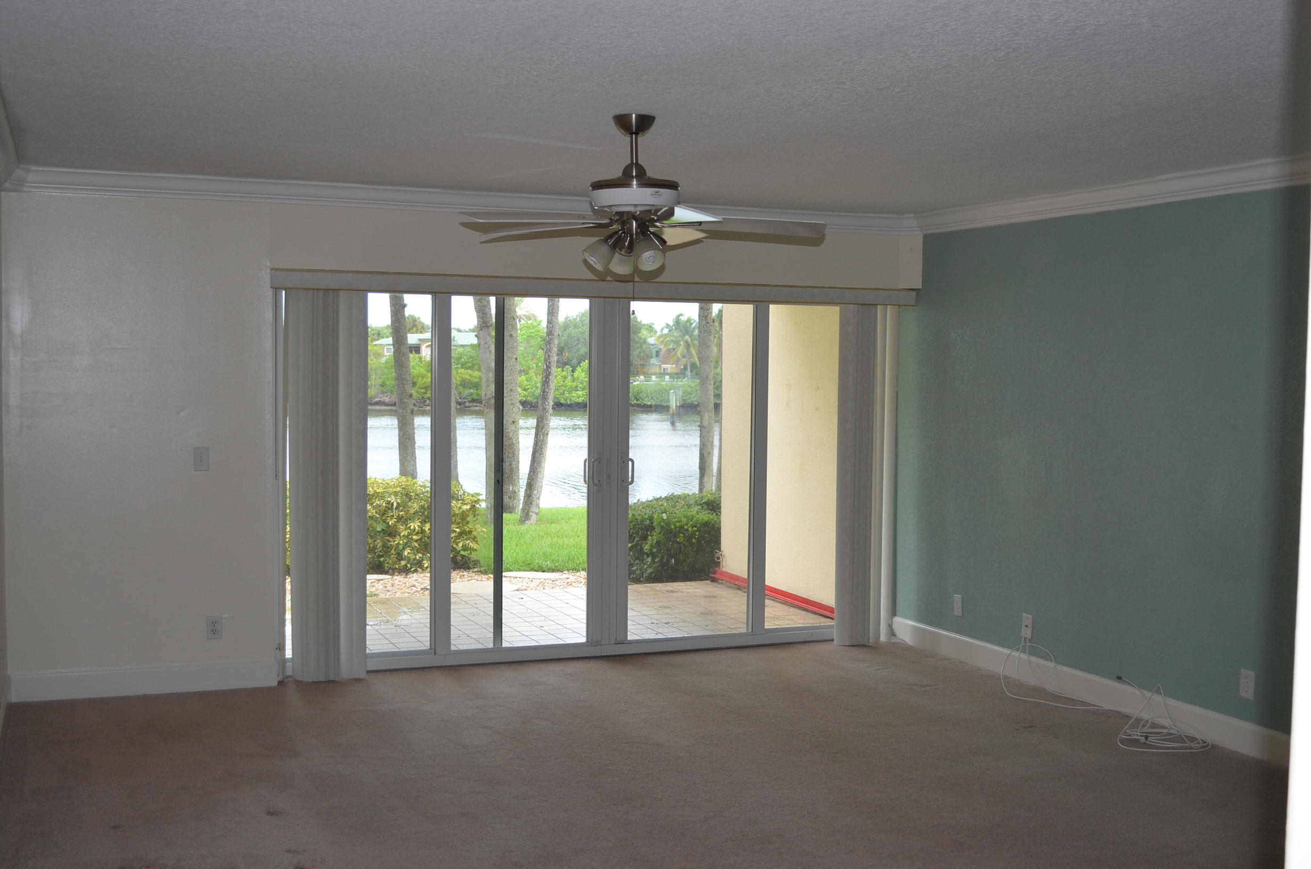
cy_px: 434
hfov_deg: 46.5
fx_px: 1526
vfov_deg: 31.8
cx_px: 656
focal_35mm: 42
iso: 400
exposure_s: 1/125
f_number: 4.5
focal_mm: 28
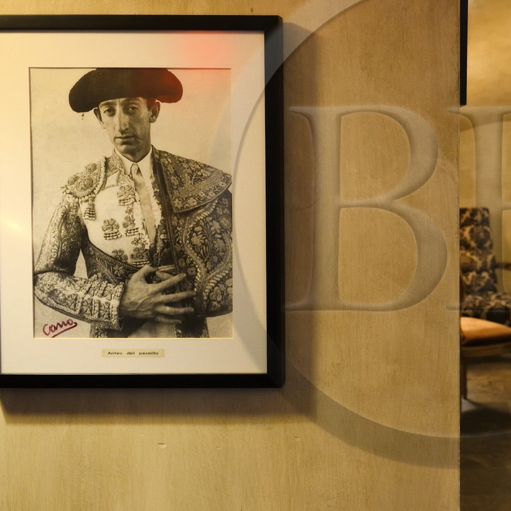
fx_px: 802
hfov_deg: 33.5
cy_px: 209
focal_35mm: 48
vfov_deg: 35.3
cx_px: 460
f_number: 4.5
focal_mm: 29
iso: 1600
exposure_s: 1/20
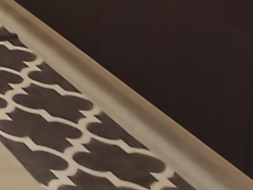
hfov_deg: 12.0
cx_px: -455
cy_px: -312
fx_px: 768
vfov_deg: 11.1
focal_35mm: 105
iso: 213
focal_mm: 1.65
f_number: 2.2
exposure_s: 1/30
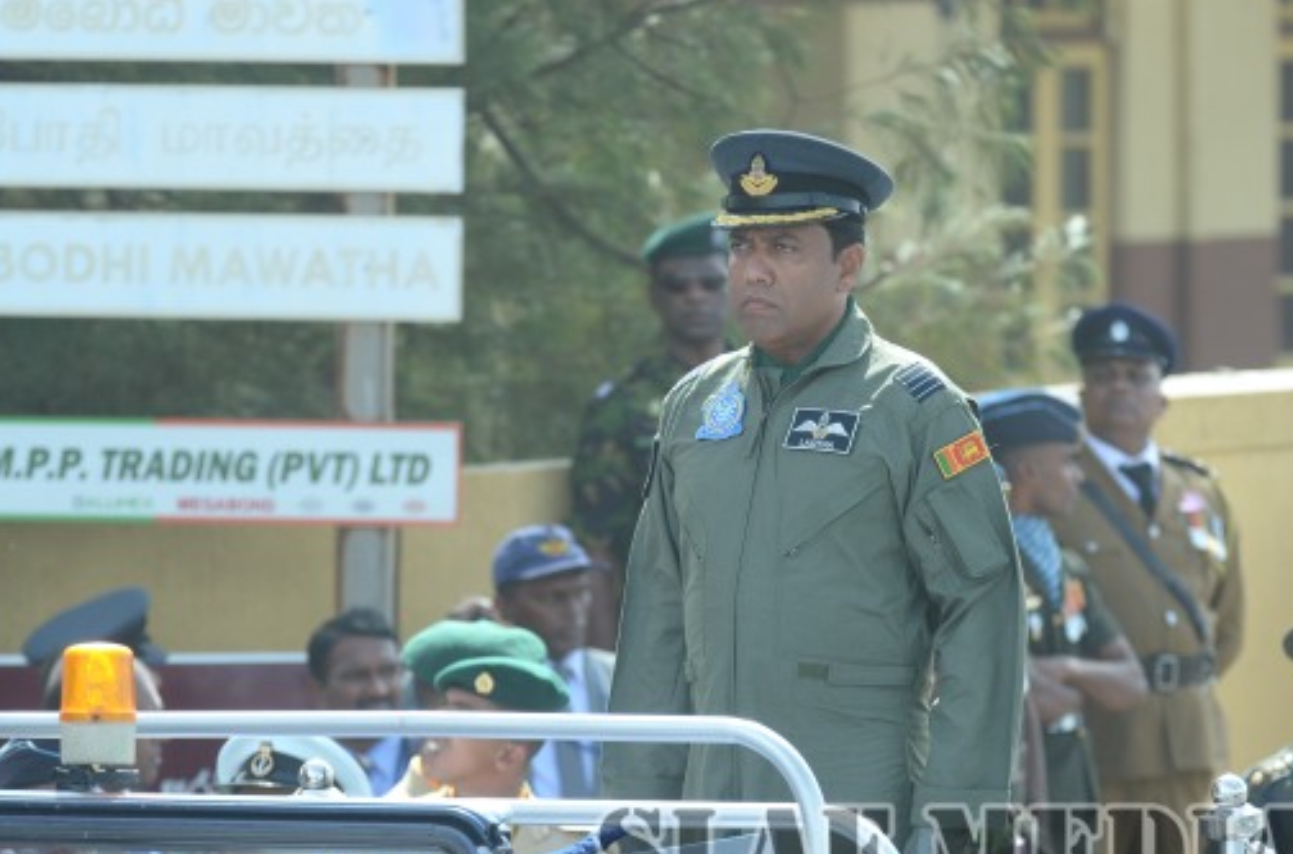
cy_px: 496
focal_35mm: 411
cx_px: 664
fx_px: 14720
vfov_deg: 3.3
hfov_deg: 5.0
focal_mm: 230
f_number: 5.3
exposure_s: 1/320
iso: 200
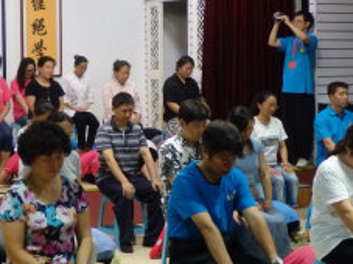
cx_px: 157
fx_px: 1080
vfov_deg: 14.0
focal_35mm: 106
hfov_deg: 18.6
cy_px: 127
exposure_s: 1/60
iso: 800
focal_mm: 8.9
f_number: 4
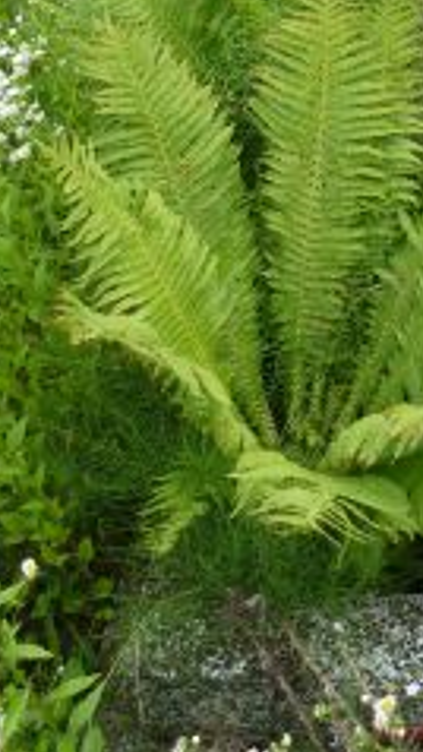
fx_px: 1096
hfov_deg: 20.9
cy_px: 164
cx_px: 445
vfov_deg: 36.7
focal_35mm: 55
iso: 160
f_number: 3.3
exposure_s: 1/160
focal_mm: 4.1
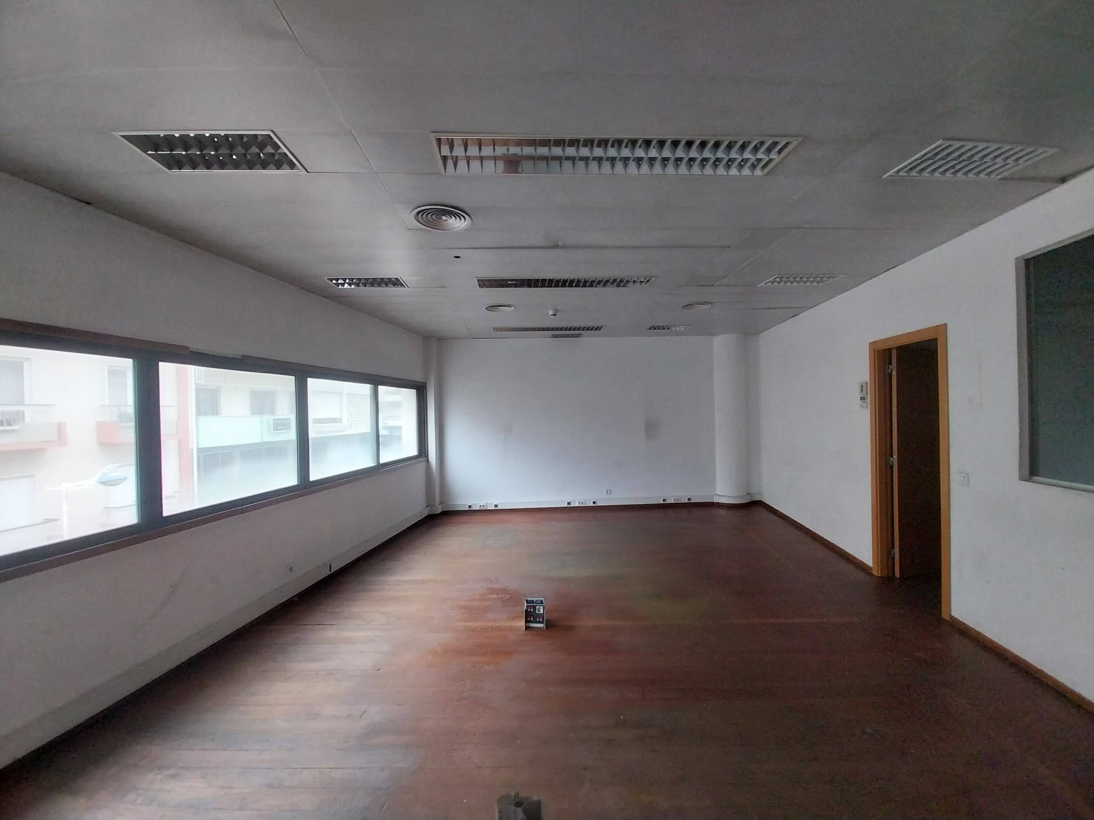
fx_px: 411
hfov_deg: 106.2
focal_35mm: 13
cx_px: 547
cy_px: 410
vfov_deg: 89.9
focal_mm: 1.13
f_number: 2.2
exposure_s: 1/50
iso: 64
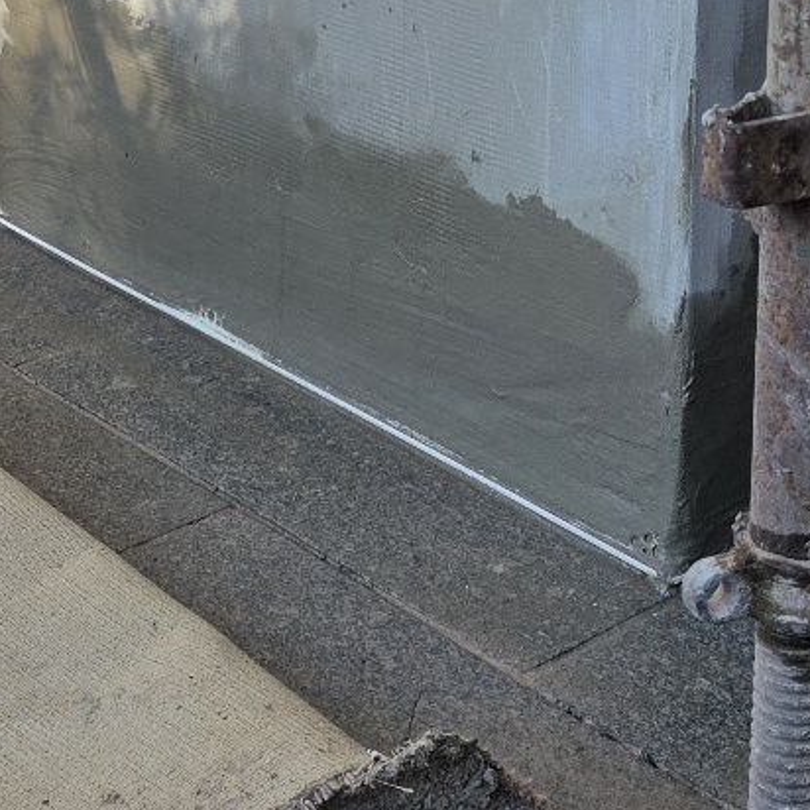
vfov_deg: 21.1
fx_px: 2091
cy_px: -22
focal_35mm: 79
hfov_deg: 21.9
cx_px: 470
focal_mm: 6.3
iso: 50
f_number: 1.7
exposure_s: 1/370
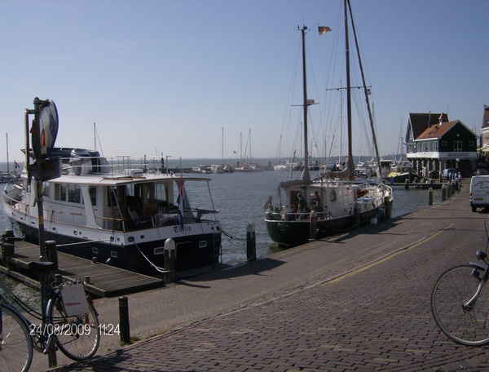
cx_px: 244
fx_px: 511
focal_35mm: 36
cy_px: 186
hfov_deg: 51.1
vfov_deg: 40.0
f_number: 4.7
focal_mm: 6
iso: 100
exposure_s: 1/1692
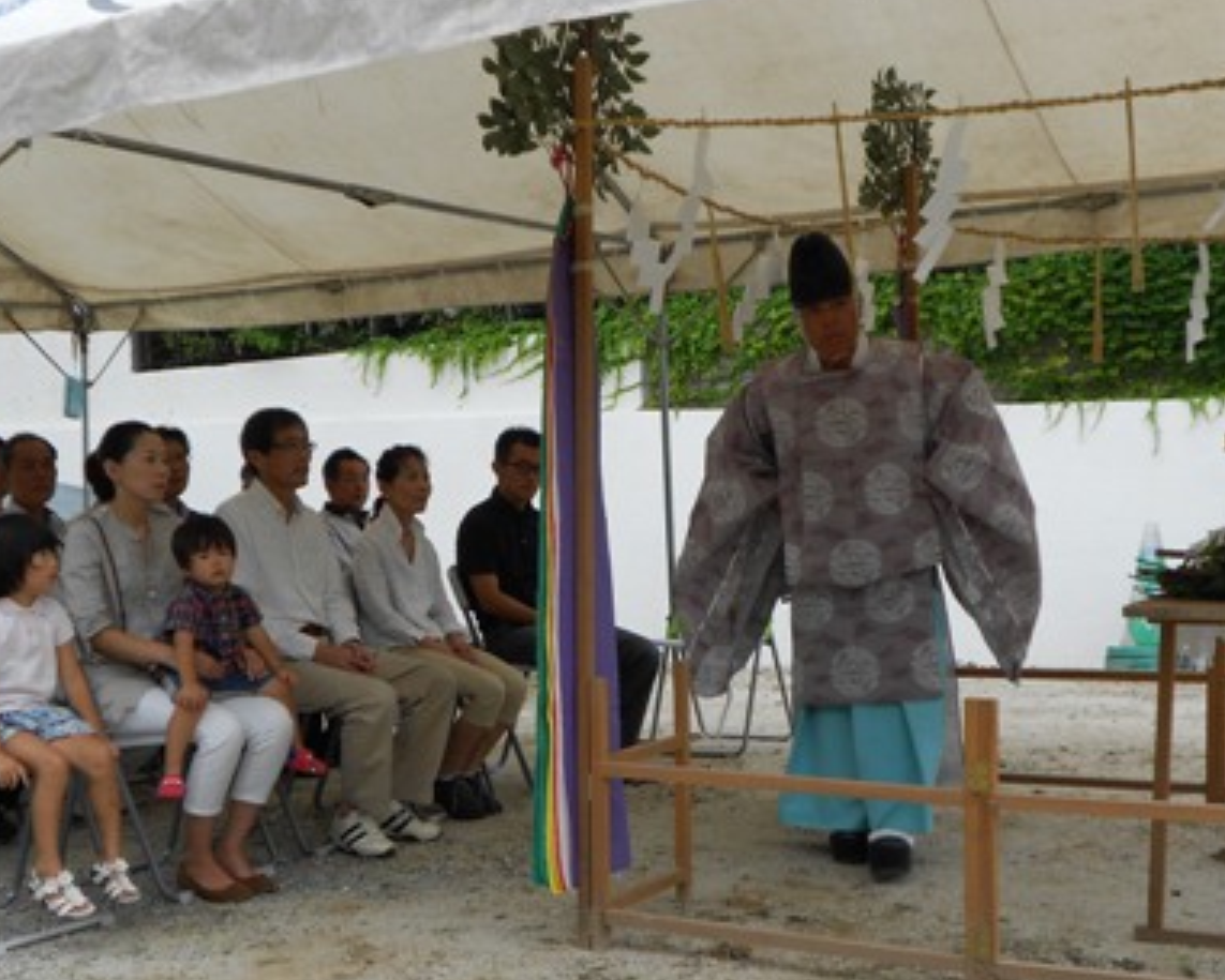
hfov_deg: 41.1
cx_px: 616
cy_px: 549
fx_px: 1632
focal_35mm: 45
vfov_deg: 33.4
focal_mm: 6.7
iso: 80
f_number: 3.9
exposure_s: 1/250
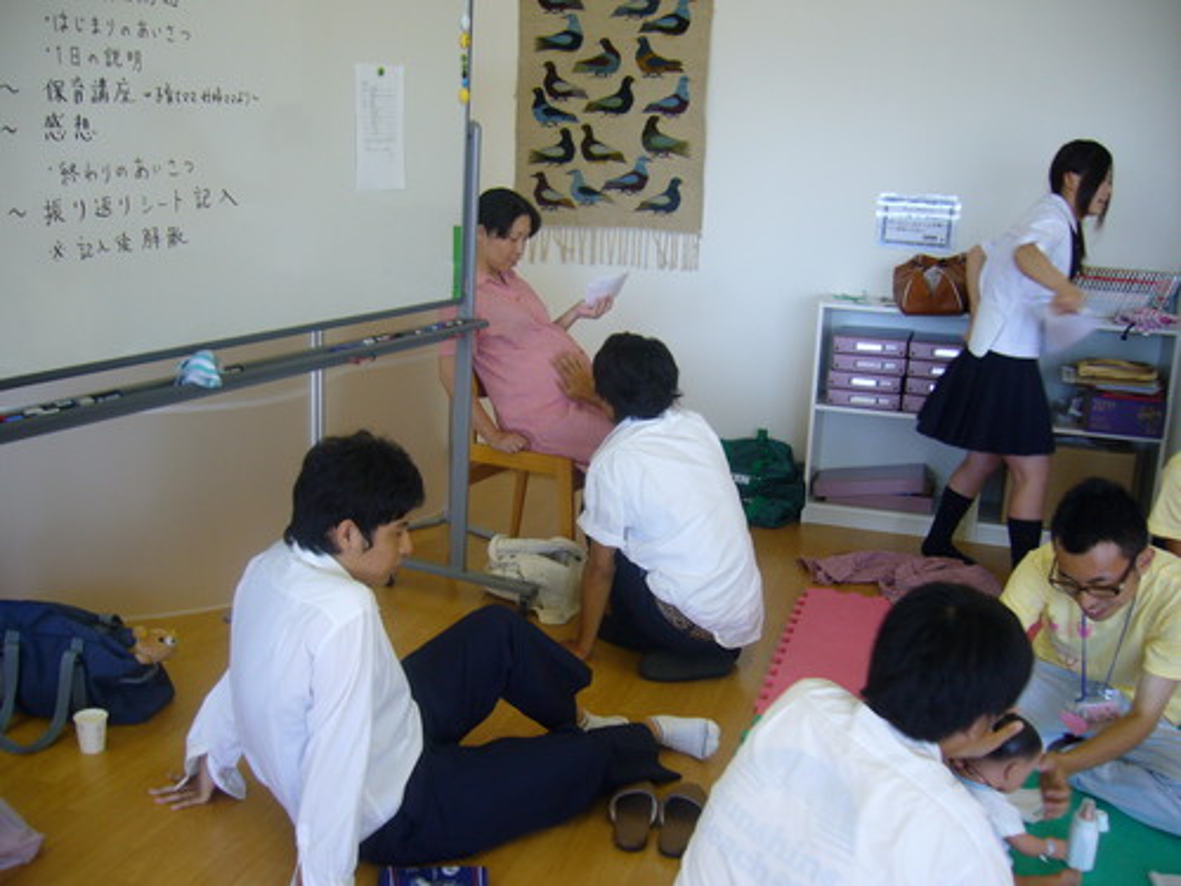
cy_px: 443
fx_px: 1228
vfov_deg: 39.7
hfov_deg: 51.4
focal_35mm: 36
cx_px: 590
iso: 80
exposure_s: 1/40
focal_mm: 6
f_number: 2.9
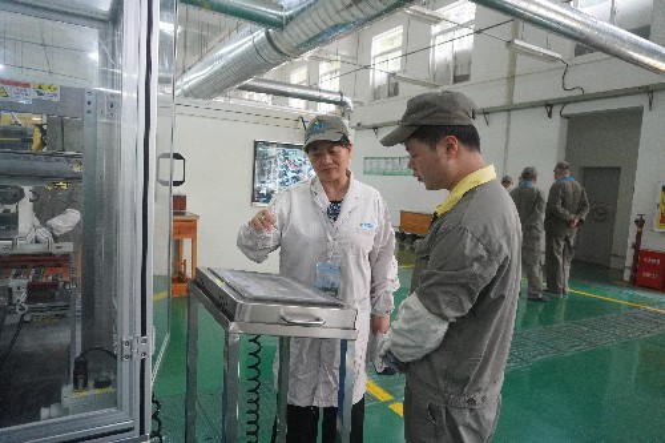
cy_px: 222
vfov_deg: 53.1
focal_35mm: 24
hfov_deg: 73.8
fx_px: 443
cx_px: 332
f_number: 4
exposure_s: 1/160
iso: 3200
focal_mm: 16
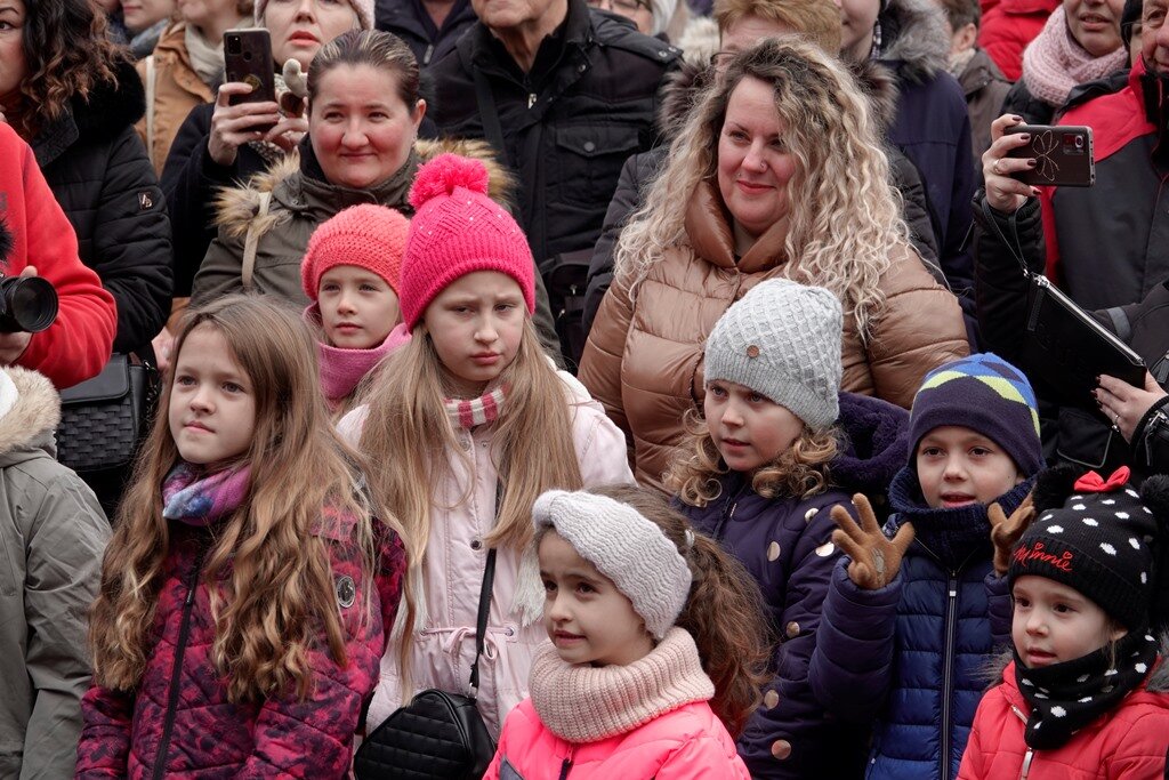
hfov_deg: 12.9
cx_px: 584
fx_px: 5163
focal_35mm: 159
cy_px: 390
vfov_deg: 8.6
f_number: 4
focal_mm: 58.29
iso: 125
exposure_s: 1/160
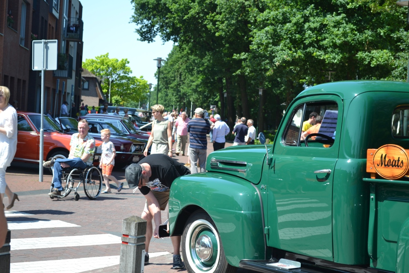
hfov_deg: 28.1
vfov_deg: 18.9
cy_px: 136
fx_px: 818
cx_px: 204
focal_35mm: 72
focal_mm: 48
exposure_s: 1/160
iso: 100
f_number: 6.3
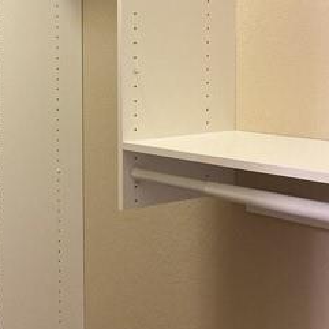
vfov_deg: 25.2
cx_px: 48
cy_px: 98
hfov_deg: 24.8
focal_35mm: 68
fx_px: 731
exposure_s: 1/60
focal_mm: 3
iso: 160
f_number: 1.8
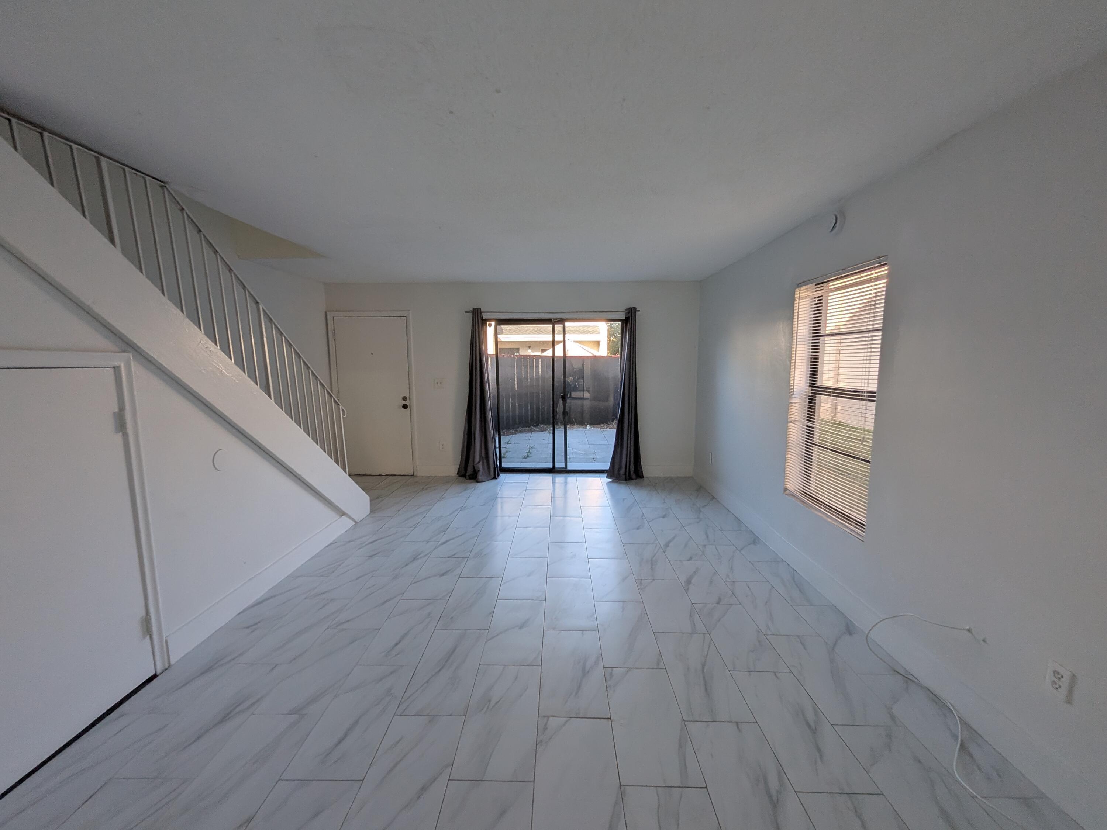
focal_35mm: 13
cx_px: 554
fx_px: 416
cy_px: 415
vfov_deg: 89.9
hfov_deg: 106.2
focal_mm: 1.54
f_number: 2.2
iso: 34
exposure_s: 1/120
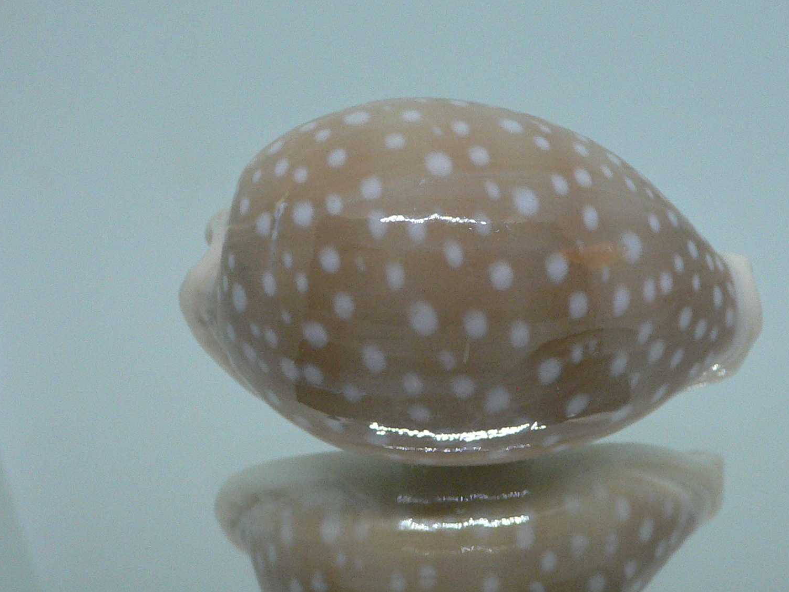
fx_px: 1071
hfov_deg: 40.3
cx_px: 458
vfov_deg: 30.9
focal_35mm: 47
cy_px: 311
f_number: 2.8
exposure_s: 1/60
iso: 200
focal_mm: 4.6
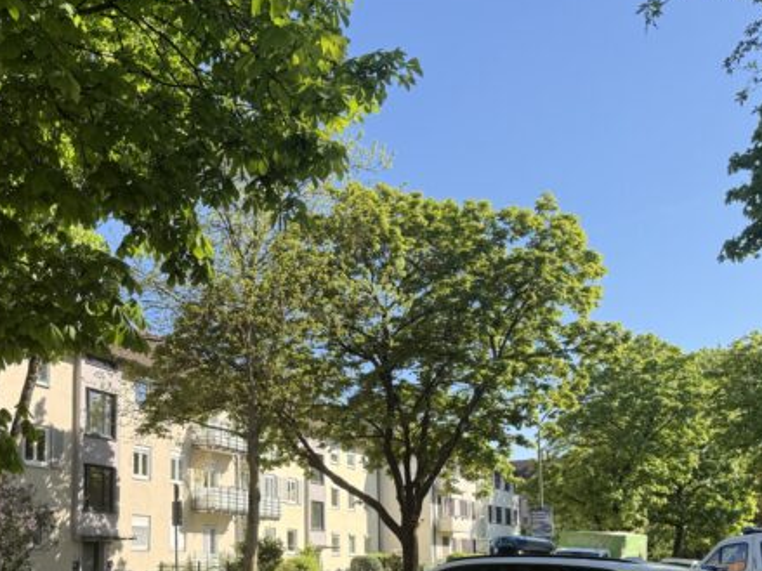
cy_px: 446
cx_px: 257
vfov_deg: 33.5
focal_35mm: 42
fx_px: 924
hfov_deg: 44.2
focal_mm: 6.76
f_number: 1.78
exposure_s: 1/1770
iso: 100
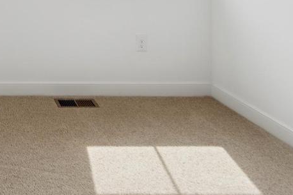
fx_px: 358
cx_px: -28
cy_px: -42
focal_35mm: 44
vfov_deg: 26.8
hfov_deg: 37.4
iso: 100
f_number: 8
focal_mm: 14
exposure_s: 1/60
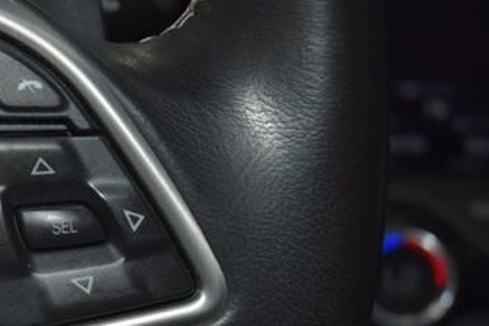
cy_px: 161
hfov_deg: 16.5
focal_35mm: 122
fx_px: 1657
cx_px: 3
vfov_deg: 11.2
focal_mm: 40
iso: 320
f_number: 4.2
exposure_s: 1/60
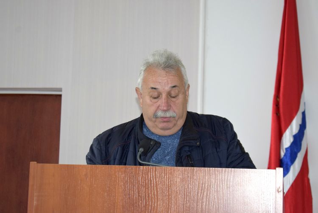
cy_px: 106
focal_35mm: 82
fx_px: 729
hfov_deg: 24.6
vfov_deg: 16.6
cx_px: 159
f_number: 5.6
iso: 1600
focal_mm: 55
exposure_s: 1/60
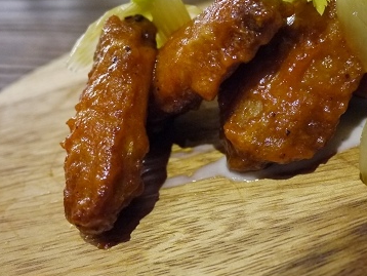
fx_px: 530
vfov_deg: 29.0
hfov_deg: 37.9
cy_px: 104
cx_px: 232
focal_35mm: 50
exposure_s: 1/25
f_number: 2.5
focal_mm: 14
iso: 800
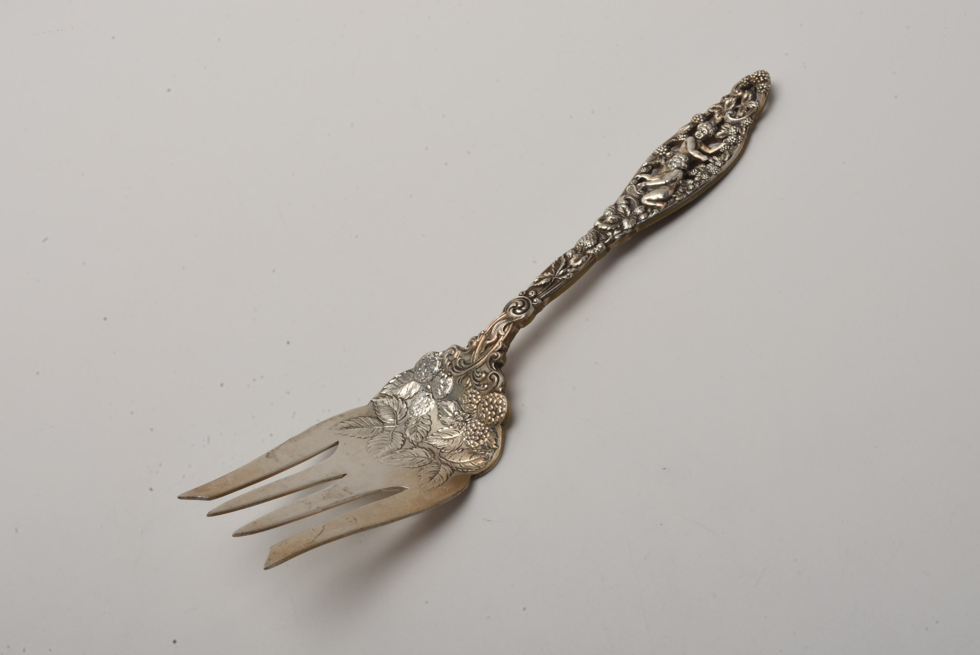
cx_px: 490
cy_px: 328
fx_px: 1880
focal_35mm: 69
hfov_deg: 29.2
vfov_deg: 19.8
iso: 100
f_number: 29
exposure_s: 1/125
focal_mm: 46
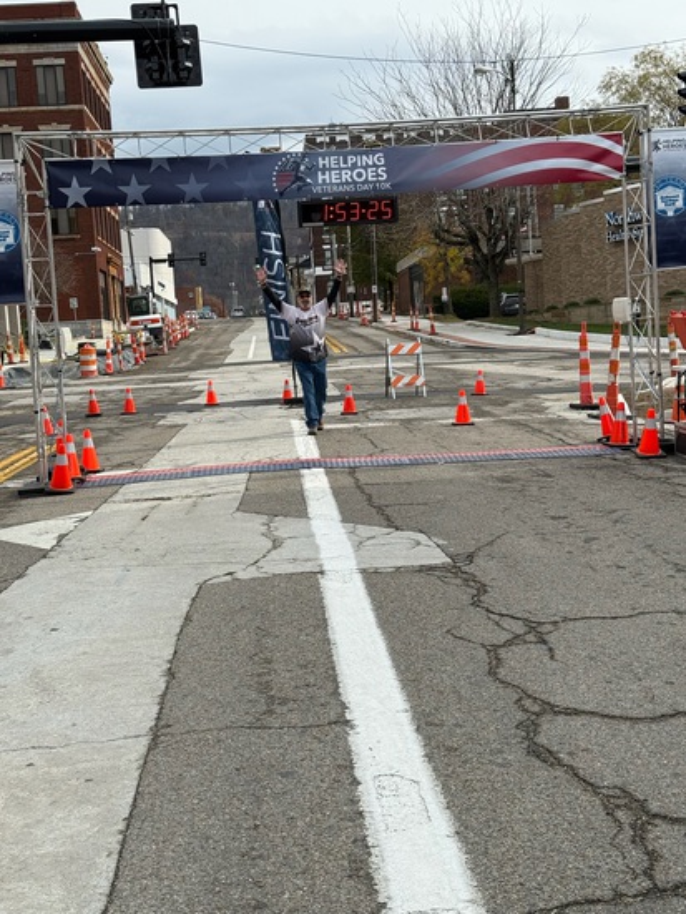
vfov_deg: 39.6
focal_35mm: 48
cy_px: 457
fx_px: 1267
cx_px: 343
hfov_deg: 30.3
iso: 64
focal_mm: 6.76
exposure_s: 1/3226
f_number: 1.78
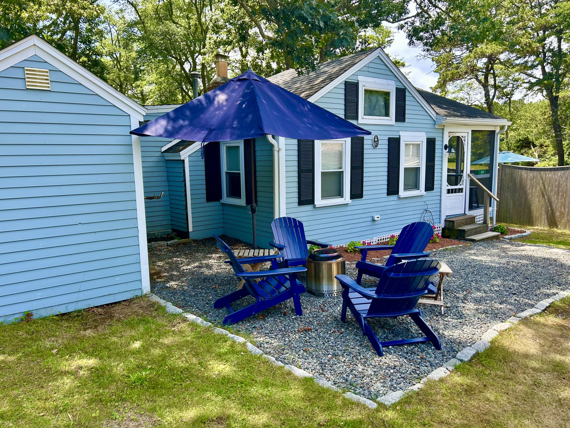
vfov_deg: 53.1
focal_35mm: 26
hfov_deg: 67.3
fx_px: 428
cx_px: 285
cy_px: 214
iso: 50
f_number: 1.5
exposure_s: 1/803
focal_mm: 5.7
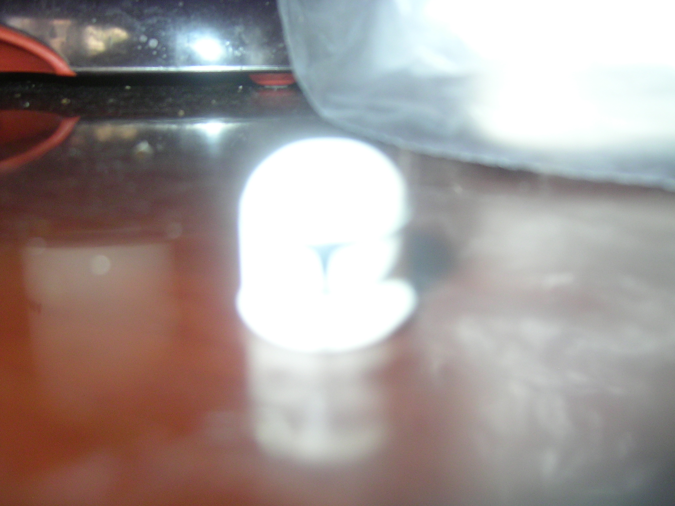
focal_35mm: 36
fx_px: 702
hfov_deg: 51.4
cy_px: 253
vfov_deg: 39.7
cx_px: 338
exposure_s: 1/30
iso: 100
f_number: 2.8
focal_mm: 5.6
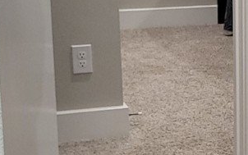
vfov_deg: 9.4
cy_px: 64
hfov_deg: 13.6
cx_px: 428
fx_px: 947
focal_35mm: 140
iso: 100
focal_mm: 5.4
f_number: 1.8
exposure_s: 1/30
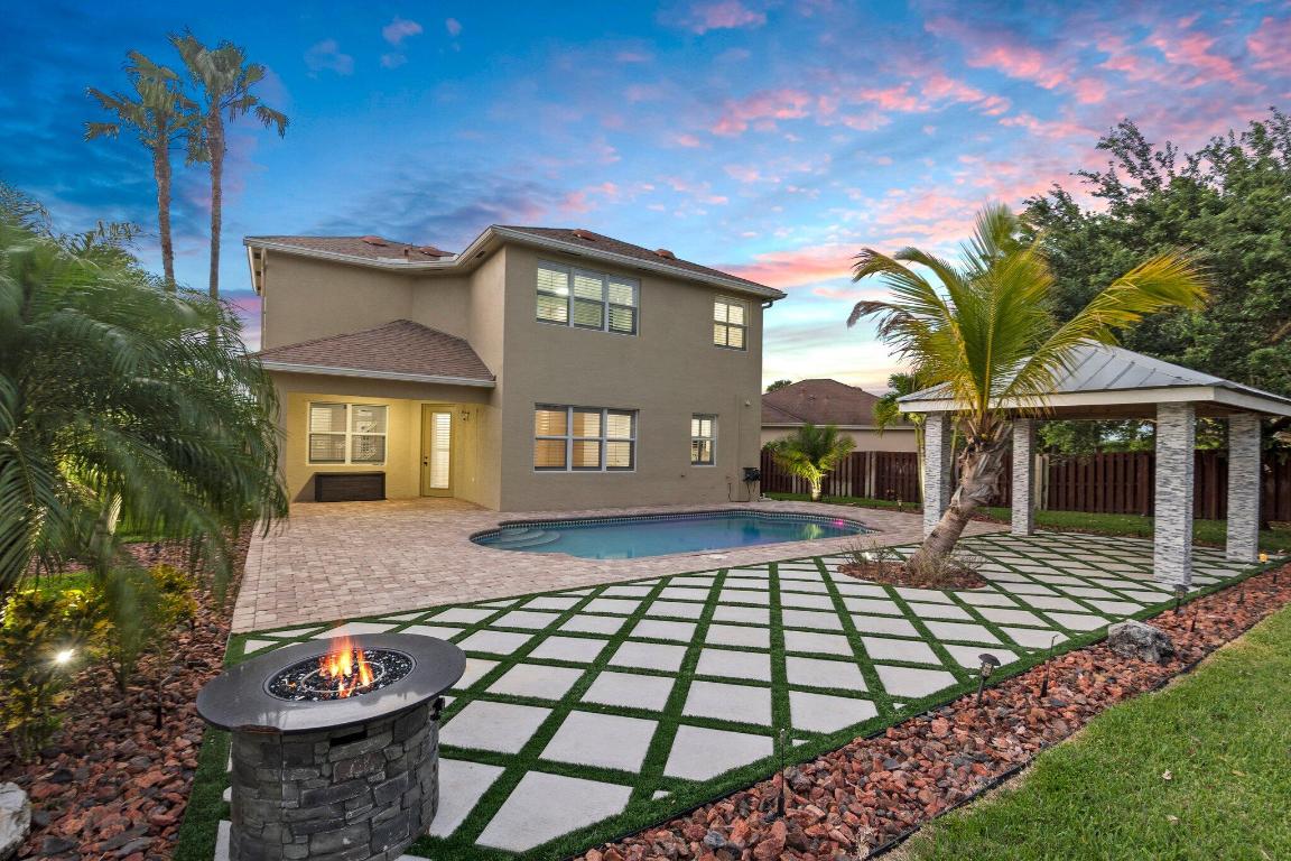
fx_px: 538
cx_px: 646
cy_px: 430
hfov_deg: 100.4
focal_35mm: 15
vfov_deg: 77.3
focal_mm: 10
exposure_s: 2
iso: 160
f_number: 8
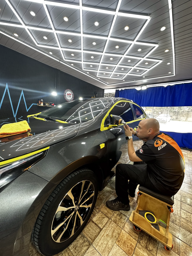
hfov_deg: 85.7
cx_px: 96
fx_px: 104
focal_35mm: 14
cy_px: 128
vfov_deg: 102.1
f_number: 2.2
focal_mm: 2.22
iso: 100
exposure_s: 1/120
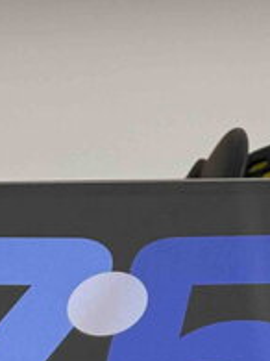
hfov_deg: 7.5
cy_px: 30
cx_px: 150
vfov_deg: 10.0
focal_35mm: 197
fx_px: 2051
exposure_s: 1/60
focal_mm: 6.86
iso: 200
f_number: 1.78
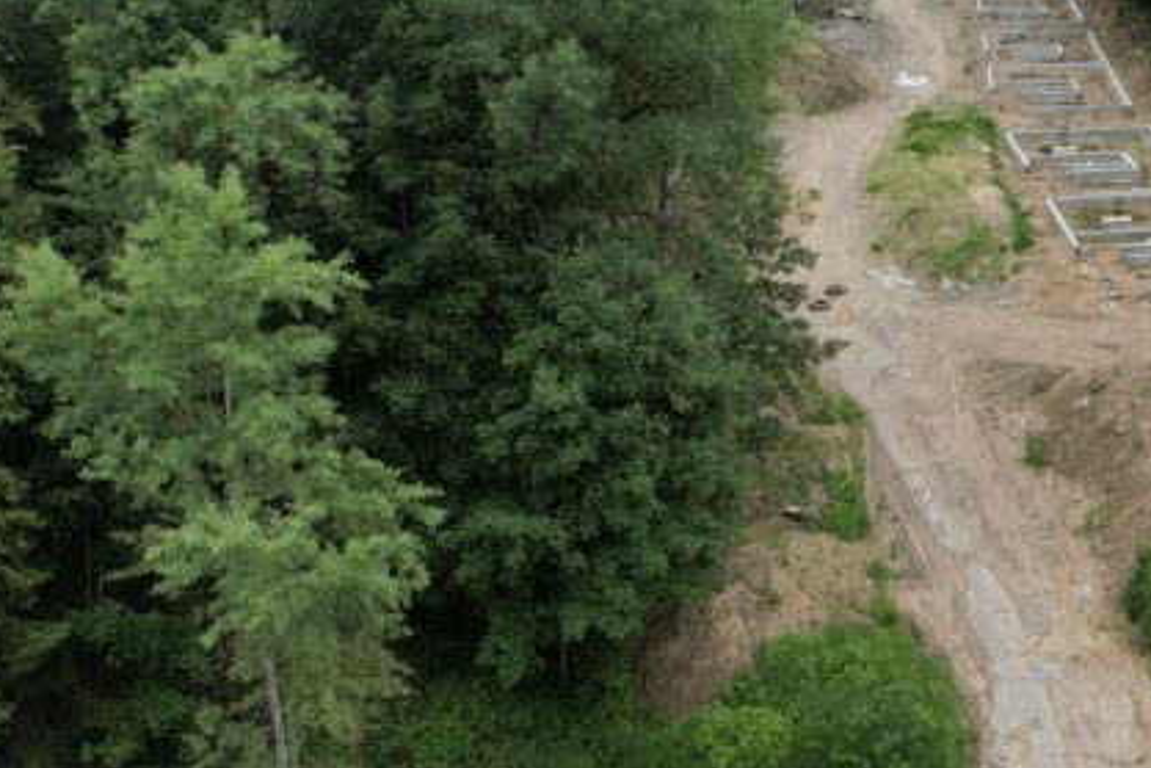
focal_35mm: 54
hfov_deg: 33.0
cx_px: 1220
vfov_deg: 24.9
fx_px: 1726
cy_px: 253
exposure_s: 1/1000
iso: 100
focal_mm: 8.38
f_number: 2.8
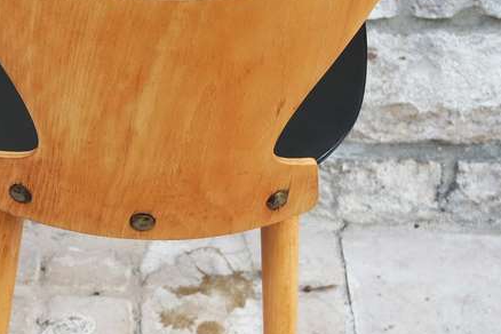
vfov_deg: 10.6
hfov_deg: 15.3
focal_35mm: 129
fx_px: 1795
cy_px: 193
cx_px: -113
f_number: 4.5
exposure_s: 1/60
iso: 200
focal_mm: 32
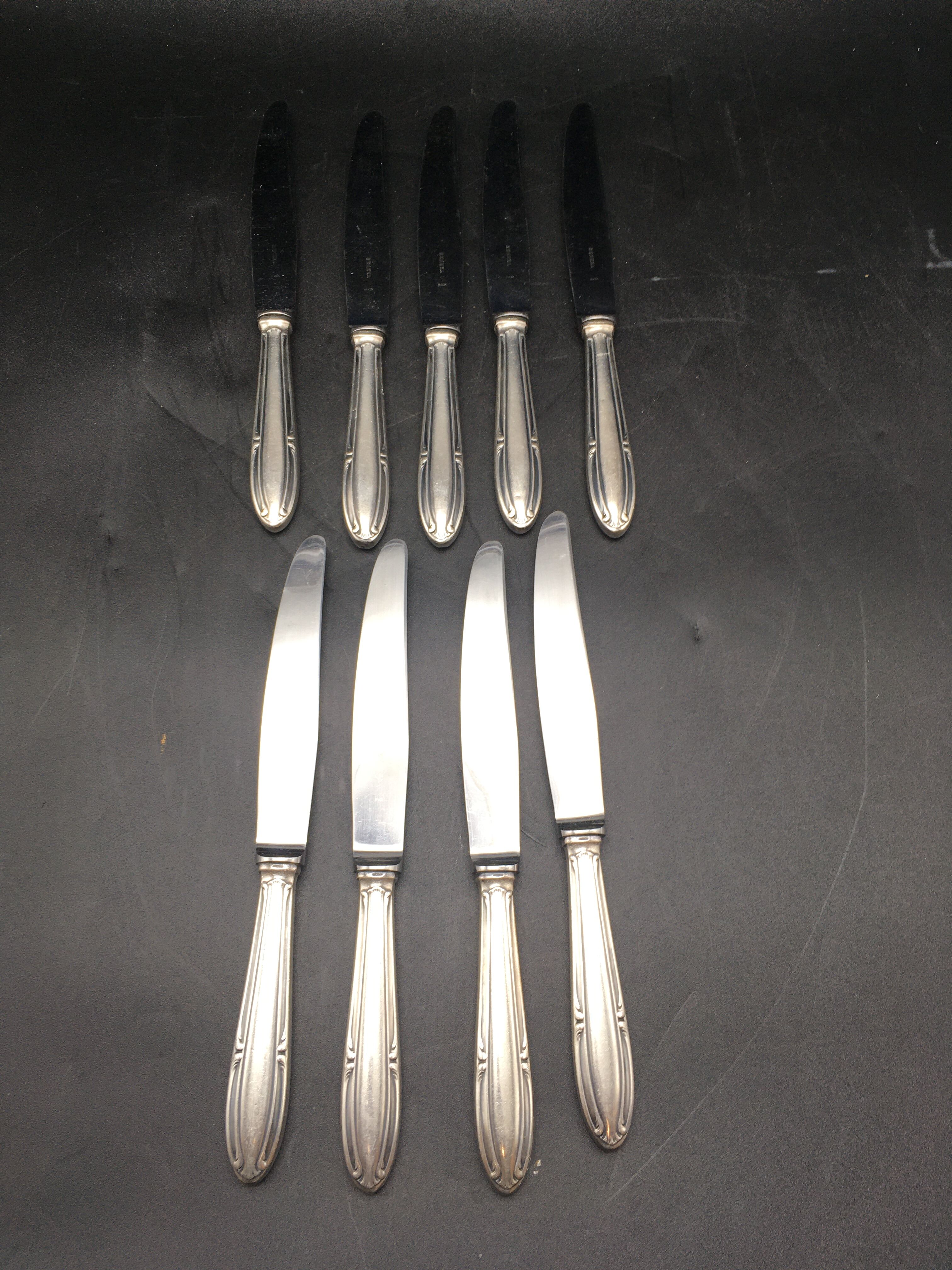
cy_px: 635
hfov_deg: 48.2
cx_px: 476
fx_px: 1063
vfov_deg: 61.7
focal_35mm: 29
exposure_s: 1/100
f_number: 2.2
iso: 25
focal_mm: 4.15
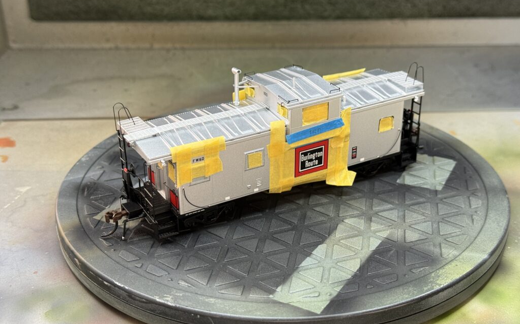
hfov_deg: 39.6
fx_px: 723
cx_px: 260
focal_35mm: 51
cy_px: 171
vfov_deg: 25.3
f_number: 1.78
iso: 100
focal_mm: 6.76
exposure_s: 1/73
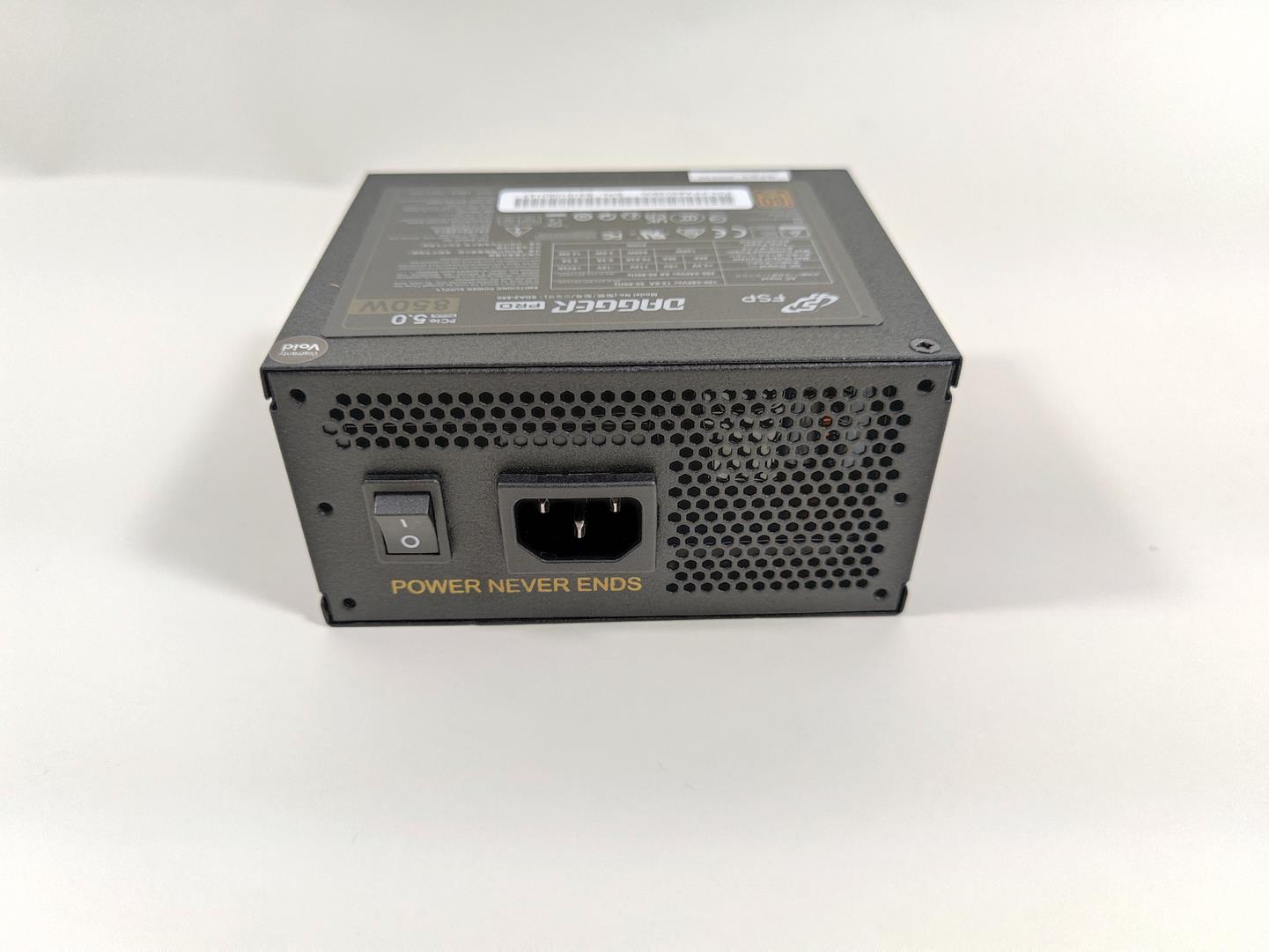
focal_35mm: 24
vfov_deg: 56.8
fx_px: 880
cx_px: 634
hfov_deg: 71.6
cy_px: 476
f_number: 1.85
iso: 286
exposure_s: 1/33
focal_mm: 6.78
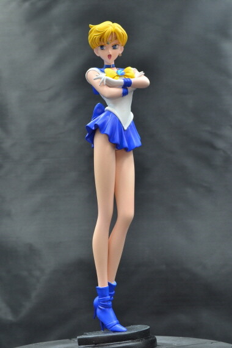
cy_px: 174
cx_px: 116
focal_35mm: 60
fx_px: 580
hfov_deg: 22.6
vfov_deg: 33.4
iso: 100
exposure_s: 1/3
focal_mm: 40
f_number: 11
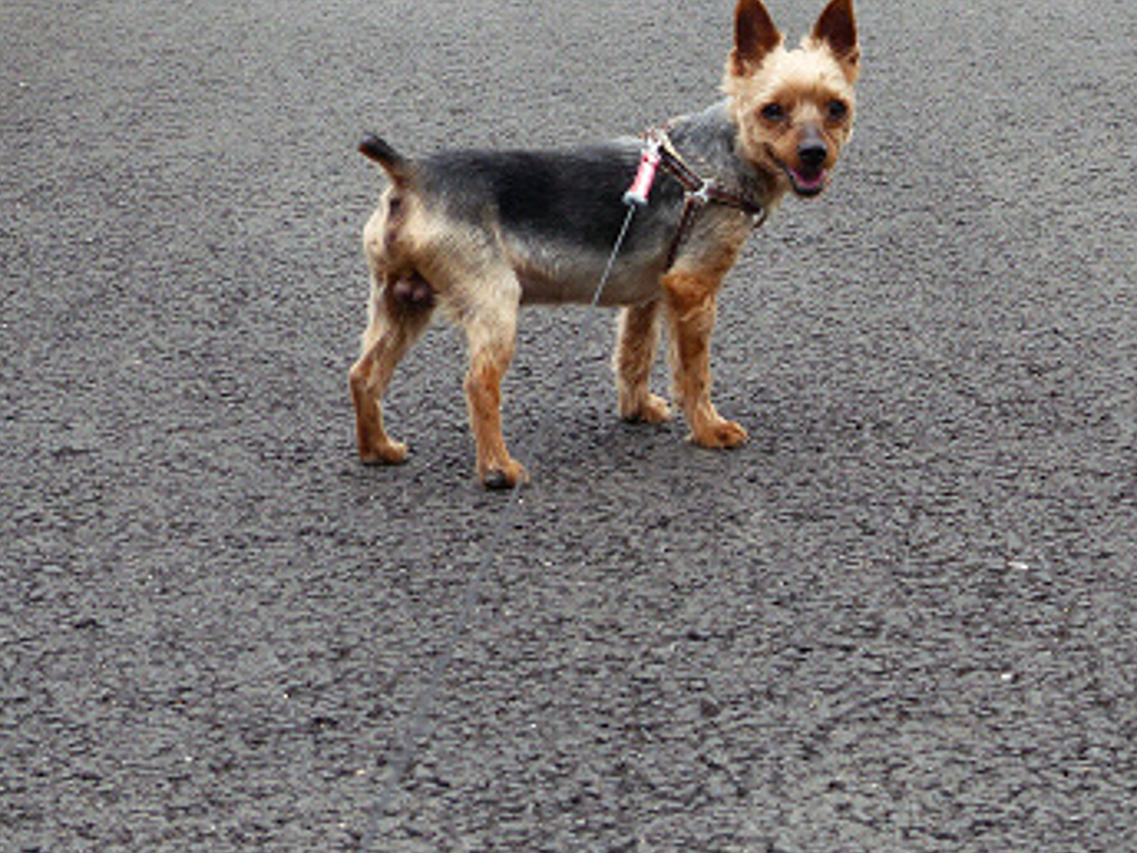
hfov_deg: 16.3
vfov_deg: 12.3
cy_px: 210
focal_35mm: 120
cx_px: 868
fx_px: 3942
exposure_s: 1/250
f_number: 4
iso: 100
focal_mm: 14
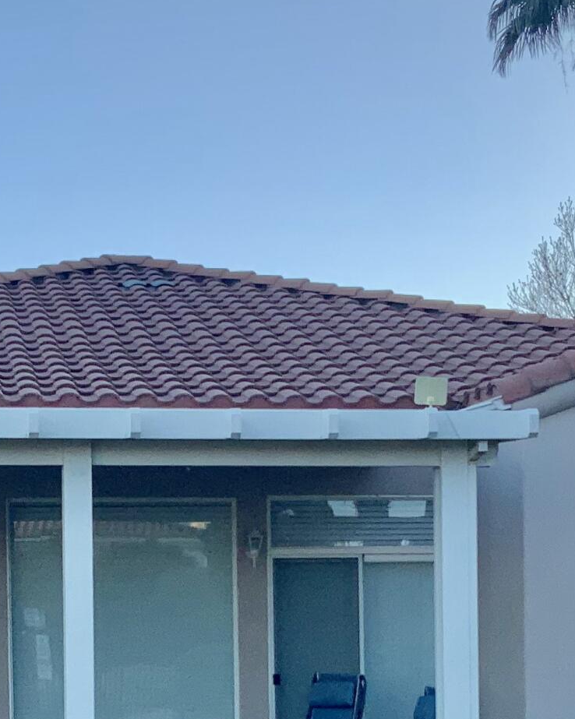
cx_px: 185
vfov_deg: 20.4
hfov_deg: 16.7
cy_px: 660
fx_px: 1958
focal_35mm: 92
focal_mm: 3
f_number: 1.8
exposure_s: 1/770
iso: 16
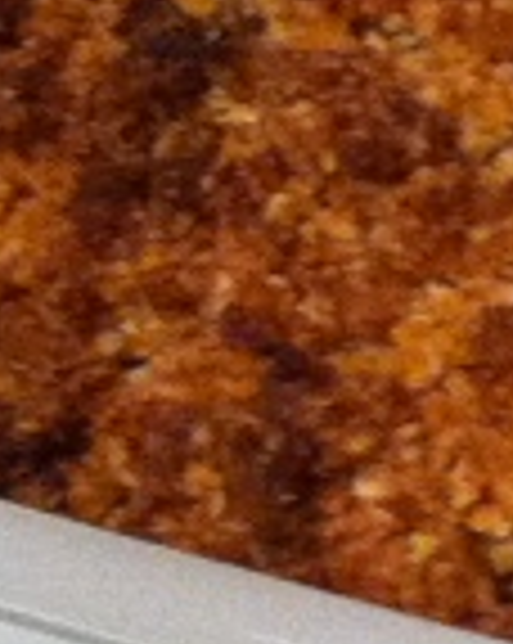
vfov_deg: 6.2
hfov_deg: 4.7
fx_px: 5877
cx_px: 1629
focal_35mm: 309
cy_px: -23
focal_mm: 3.85
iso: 400
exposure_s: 1/15
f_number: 2.8
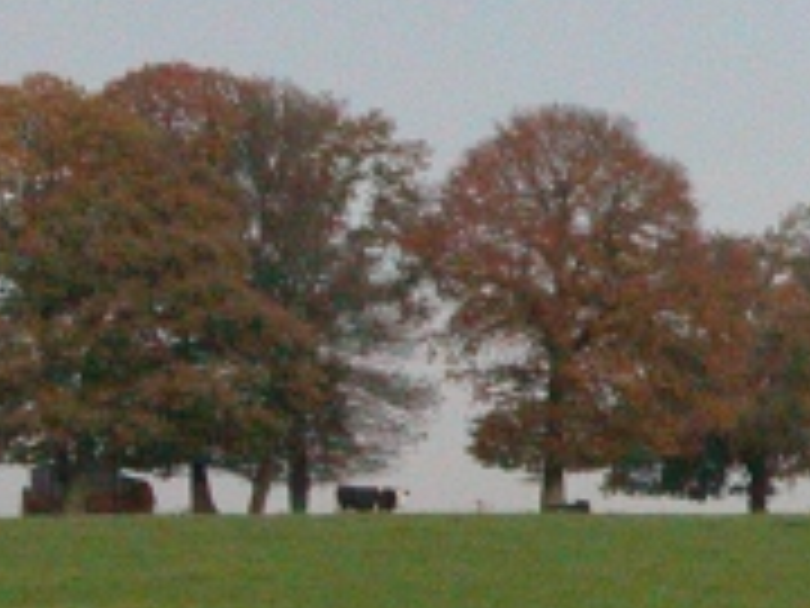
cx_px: 1372
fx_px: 7792
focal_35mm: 333
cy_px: 194
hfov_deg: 5.9
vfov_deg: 4.5
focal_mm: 22.3
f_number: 5.6
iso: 800
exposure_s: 1/582
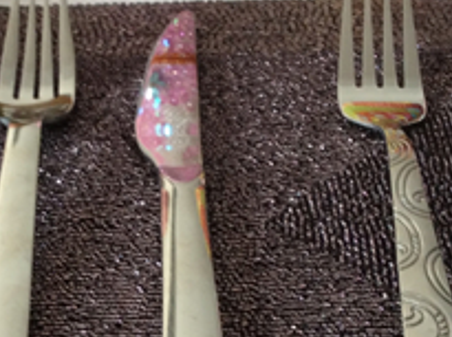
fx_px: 1303
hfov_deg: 19.4
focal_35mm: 100
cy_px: 258
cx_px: 62
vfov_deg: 14.7
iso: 32
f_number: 2.4
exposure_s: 1/25
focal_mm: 3.3
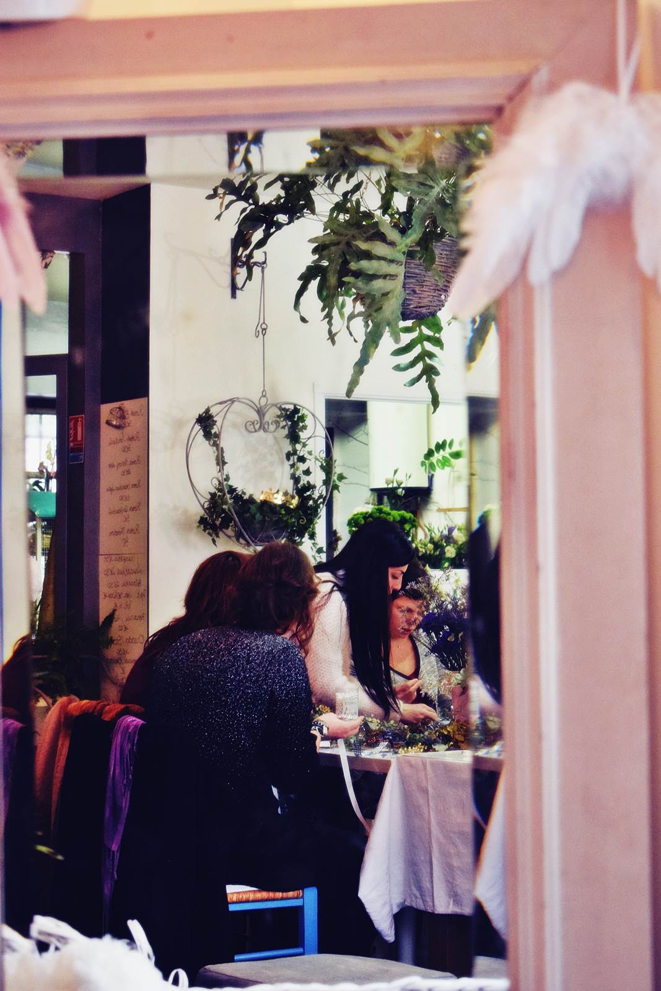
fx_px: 2148
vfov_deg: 26.0
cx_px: 330
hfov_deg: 17.5
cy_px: 496
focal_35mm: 78
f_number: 5.6
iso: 3600
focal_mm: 52
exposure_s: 1/60
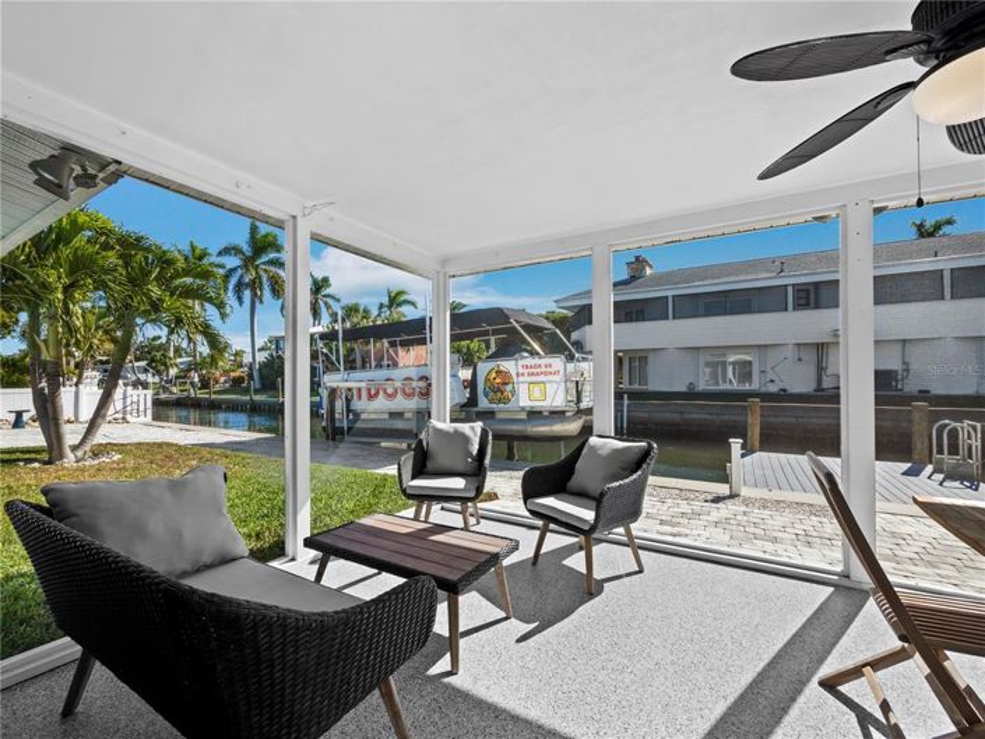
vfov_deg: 85.7
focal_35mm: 14
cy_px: 370
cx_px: 492
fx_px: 398
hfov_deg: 102.1
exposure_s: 1/40
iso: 250
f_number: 11
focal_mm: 7
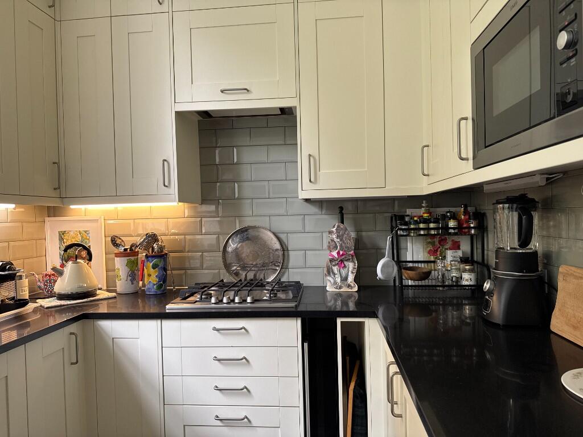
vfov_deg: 56.8
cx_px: 292
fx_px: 404
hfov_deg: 71.6
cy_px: 218
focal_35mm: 24
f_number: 1.78
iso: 200
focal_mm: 6.76
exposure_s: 1/121
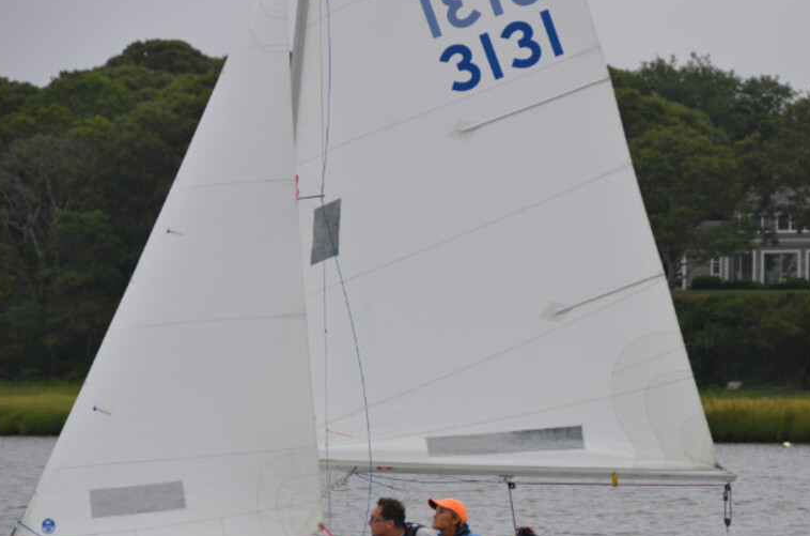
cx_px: 504
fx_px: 6141
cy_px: 314
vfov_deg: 5.0
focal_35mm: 274
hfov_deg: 7.5
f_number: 6.3
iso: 200
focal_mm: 135
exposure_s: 1/640
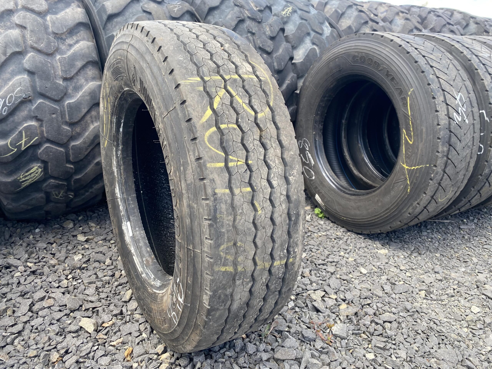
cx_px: 246
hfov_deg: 67.3
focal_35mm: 26
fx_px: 370
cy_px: 184
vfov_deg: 53.1
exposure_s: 1/241
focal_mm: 4.25
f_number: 1.8
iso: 32
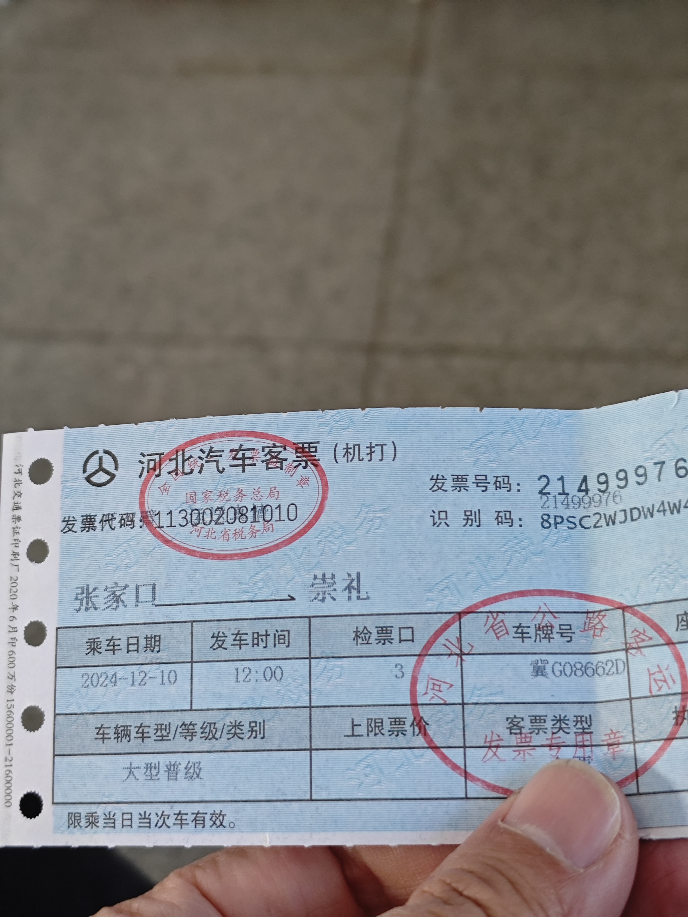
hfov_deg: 29.7
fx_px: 1299
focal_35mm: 49
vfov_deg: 38.9
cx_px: 344
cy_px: 458
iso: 500
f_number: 1.6
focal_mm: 5.84
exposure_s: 1/100
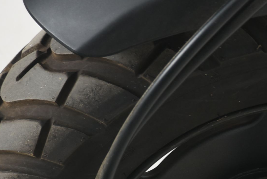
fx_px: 2586
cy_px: 192
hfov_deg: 5.9
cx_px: 308
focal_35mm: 348
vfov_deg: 3.9
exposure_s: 1/160
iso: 200
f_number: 10
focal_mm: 85
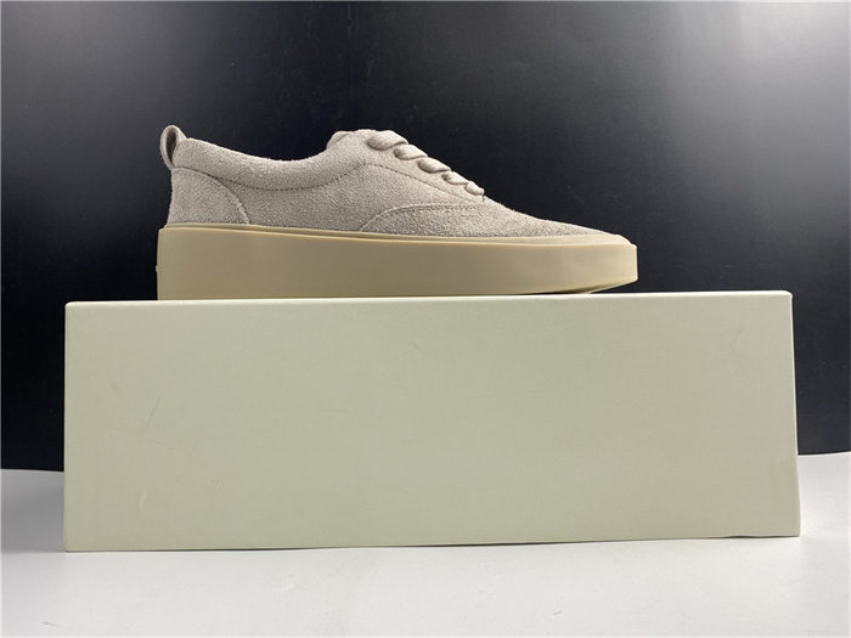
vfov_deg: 53.1
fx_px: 639
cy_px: 319
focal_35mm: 26
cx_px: 426
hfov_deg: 67.3
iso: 50
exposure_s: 1/100
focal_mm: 4.25
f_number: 1.8
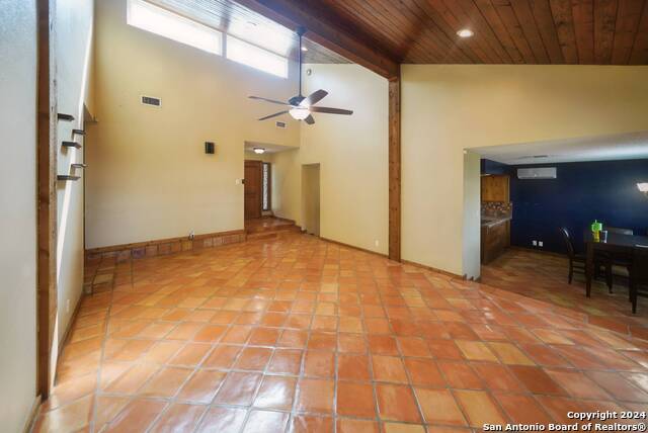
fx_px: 216
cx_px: 324
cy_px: 216
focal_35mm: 12
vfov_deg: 90.1
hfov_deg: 112.6
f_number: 4
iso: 1000
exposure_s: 1/160
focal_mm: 12
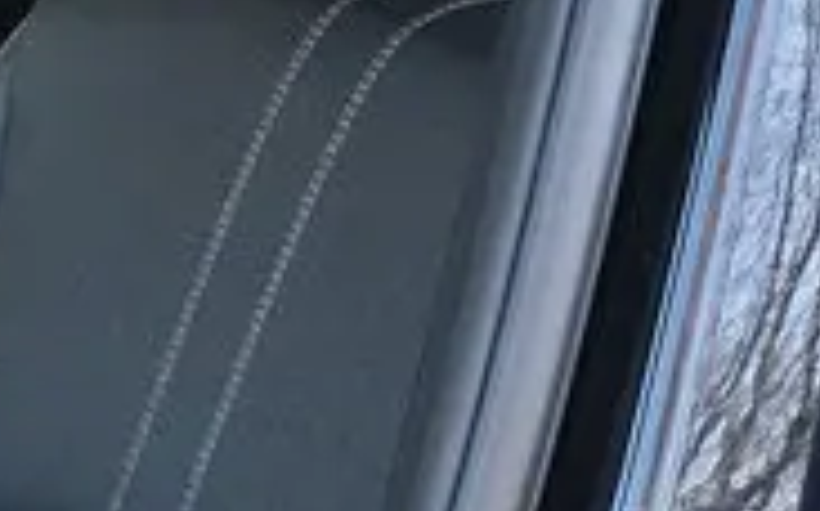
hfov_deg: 8.6
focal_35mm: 227
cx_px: -939
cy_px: 702
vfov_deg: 5.7
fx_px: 5068
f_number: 3.6
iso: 320
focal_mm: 24.3
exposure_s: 1/85
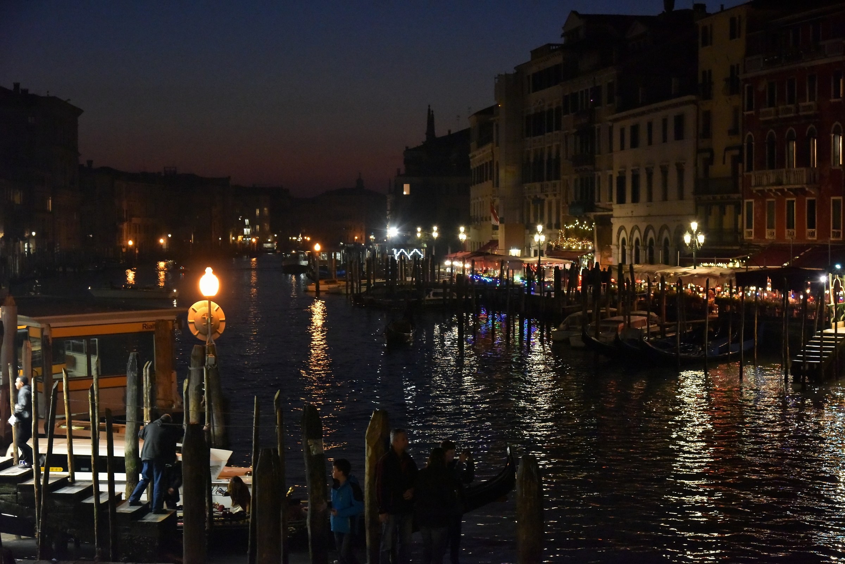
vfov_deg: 20.9
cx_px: 422
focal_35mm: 65
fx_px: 1526
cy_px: 282
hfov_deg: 31.0
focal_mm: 65
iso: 10000
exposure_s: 1/30
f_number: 6.3
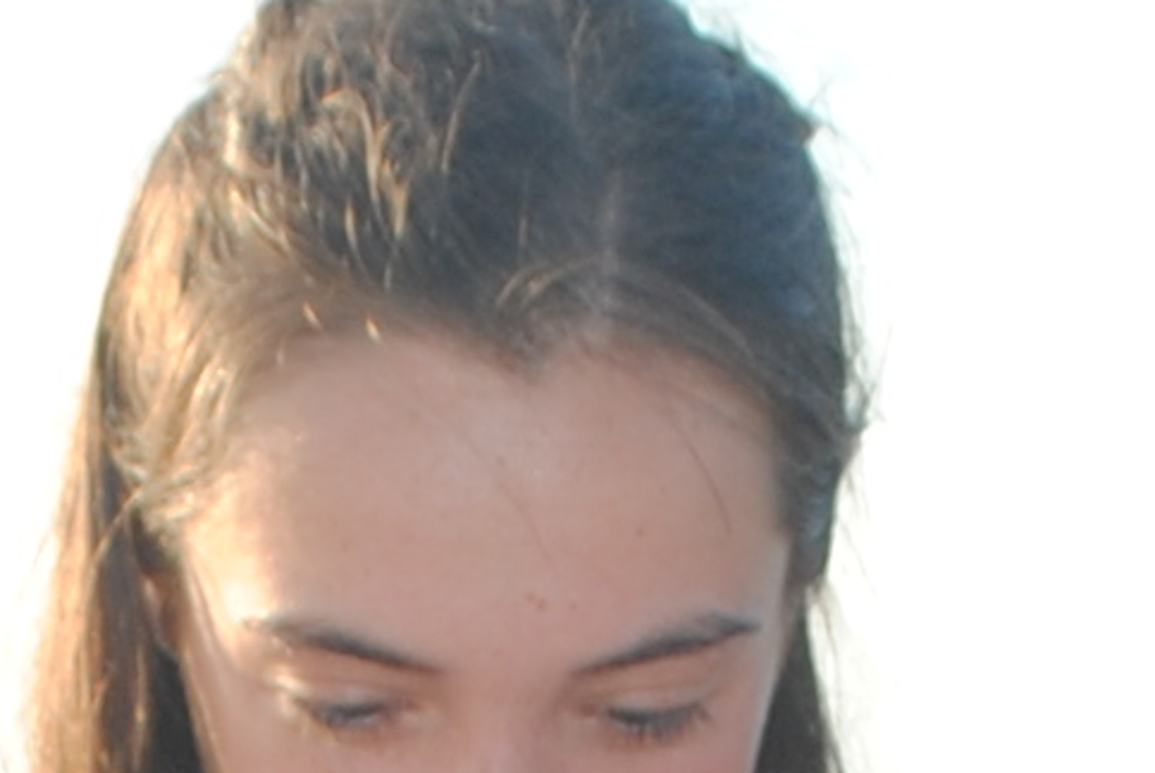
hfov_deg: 9.5
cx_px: 549
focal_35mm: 216
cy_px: 1668
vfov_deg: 6.2
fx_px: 6938
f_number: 6.3
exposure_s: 1/200
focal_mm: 18
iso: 100
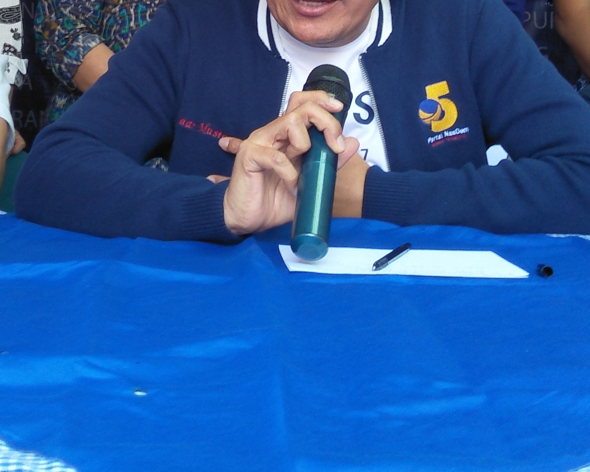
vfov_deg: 24.3
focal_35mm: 57
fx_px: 995
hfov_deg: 32.7
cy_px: -87
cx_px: 189
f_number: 2.2
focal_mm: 3.46
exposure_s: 1/33
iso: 105
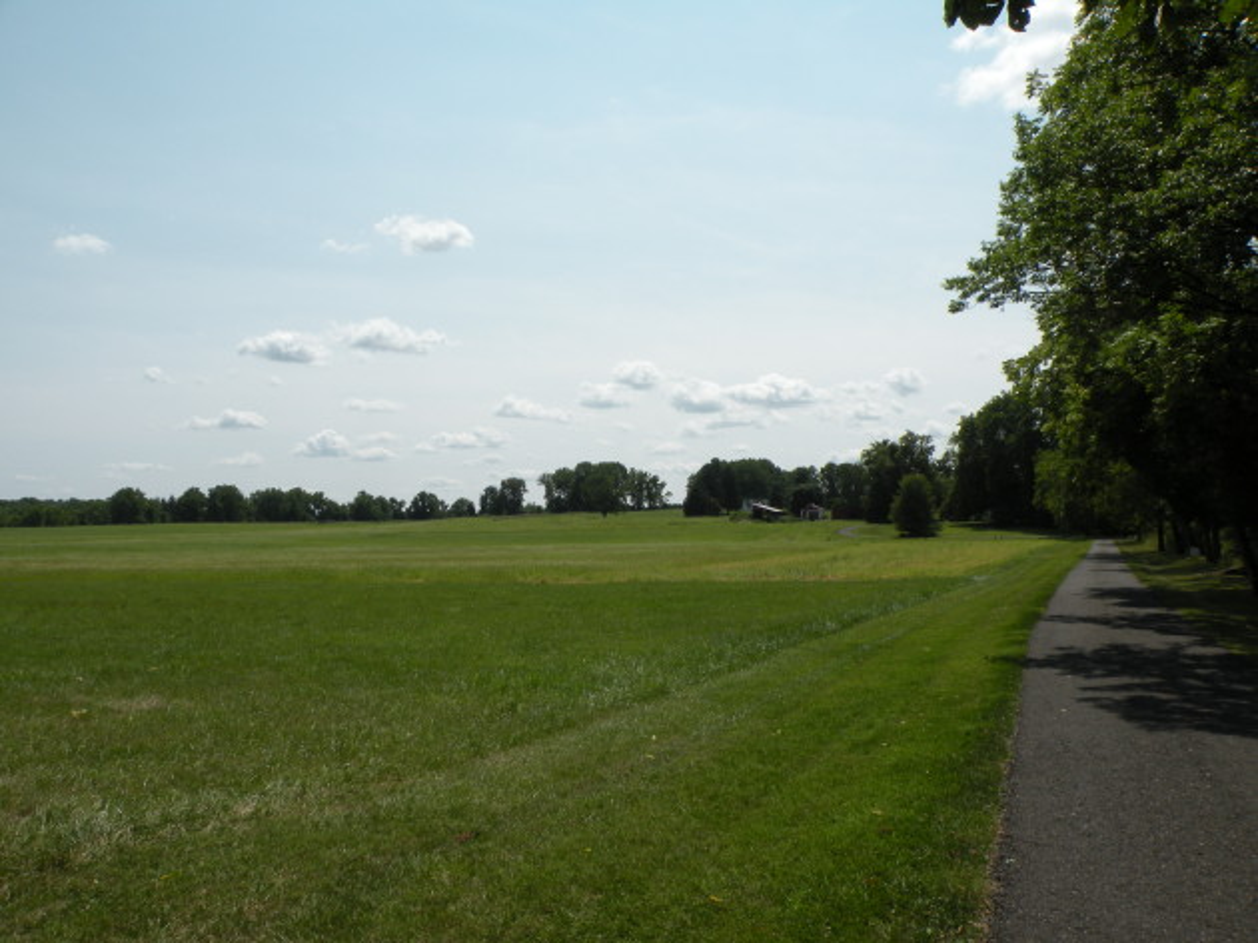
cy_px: 472
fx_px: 981
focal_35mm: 27
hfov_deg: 65.3
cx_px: 629
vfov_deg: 51.3
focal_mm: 4.7
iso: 64
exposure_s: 1/340
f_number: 8
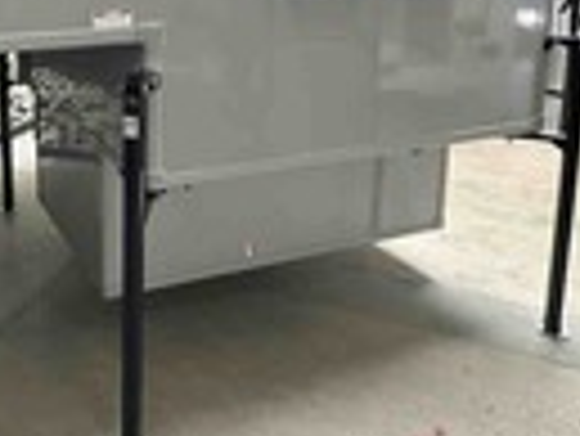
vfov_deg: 35.7
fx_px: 637
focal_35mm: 38
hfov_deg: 45.6
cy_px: 52
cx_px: 90
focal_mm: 2.22
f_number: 2.2
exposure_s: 1/60
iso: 500
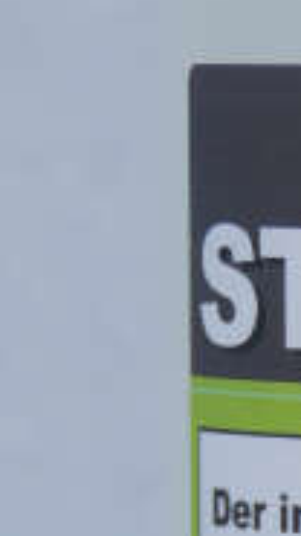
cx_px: 622
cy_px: 710
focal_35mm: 505
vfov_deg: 4.3
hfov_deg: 2.4
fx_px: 7170
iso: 100
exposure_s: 1/250
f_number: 5.6
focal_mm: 55
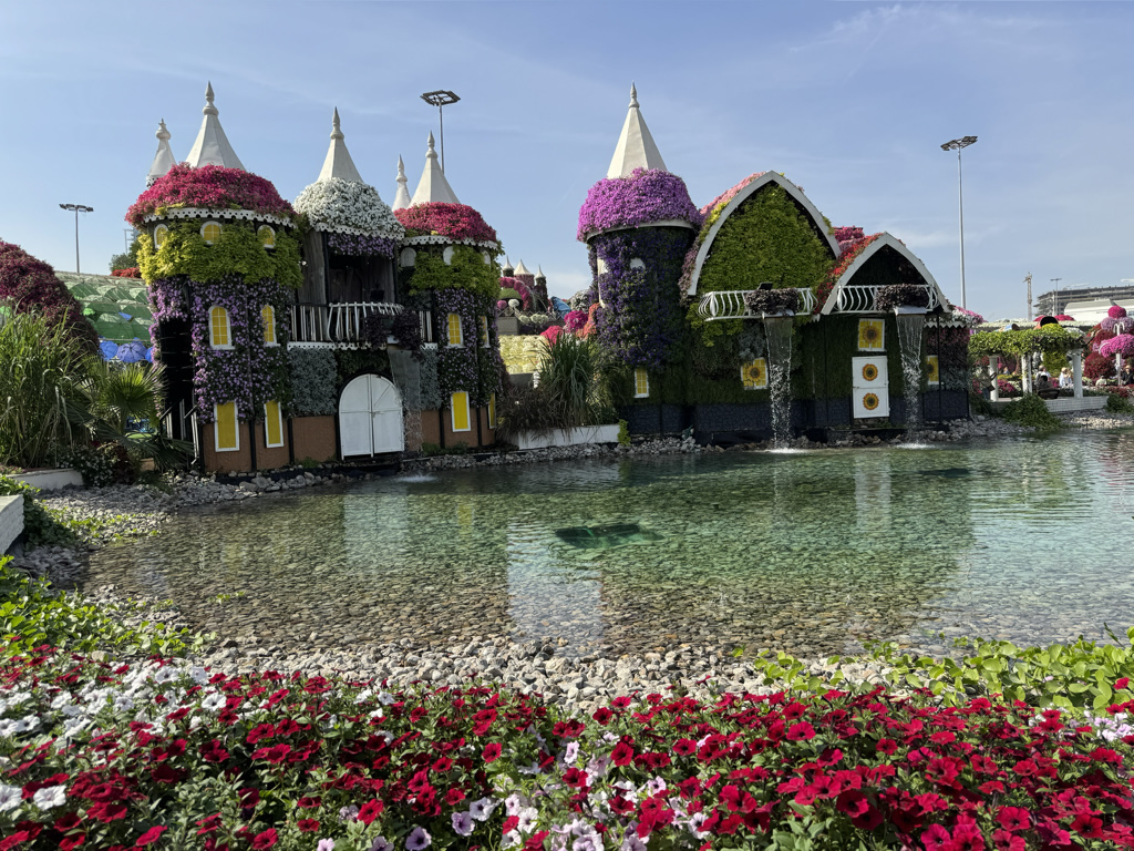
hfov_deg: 71.6
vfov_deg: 56.8
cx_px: 567
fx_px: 786
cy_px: 426
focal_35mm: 24
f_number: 1.78
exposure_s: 1/3802
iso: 80
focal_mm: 6.76
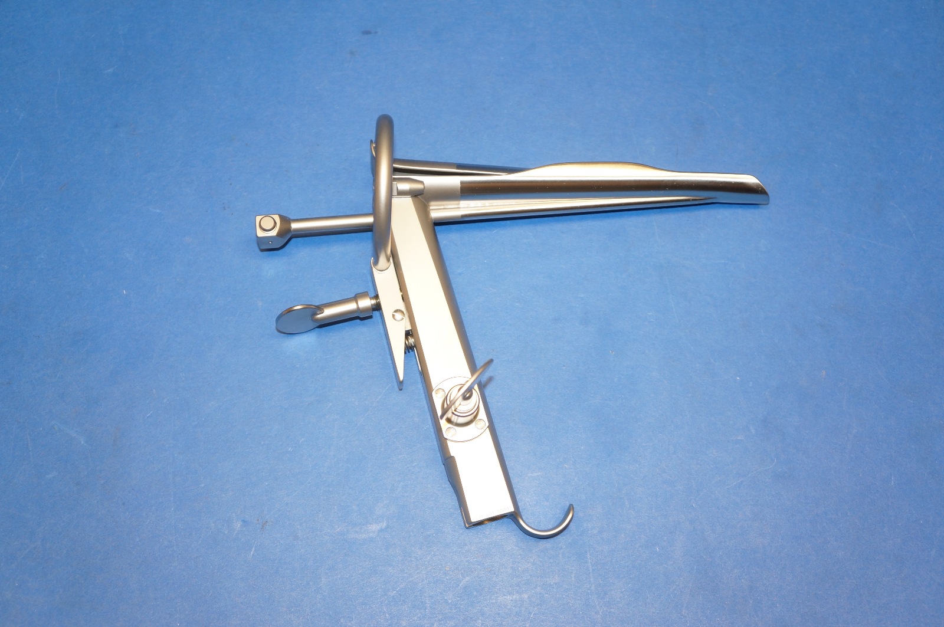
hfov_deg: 40.0
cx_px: 472
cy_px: 314
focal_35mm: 50
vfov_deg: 27.2
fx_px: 1297
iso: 400
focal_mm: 33
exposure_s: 1/60
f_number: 4.5
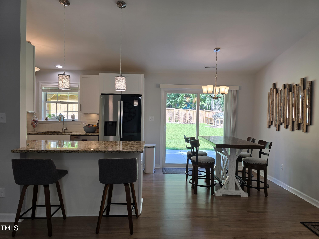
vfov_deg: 58.9
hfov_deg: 73.9
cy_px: 120
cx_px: 160
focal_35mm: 23
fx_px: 212
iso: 50
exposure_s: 1/120
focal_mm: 6.3
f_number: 1.7
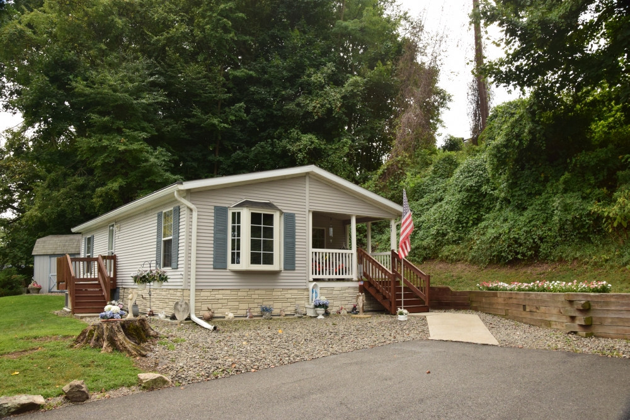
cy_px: 210
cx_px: 315
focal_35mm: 27
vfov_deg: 47.9
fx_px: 473
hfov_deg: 67.4
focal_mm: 18
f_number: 10
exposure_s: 1/60
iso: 400
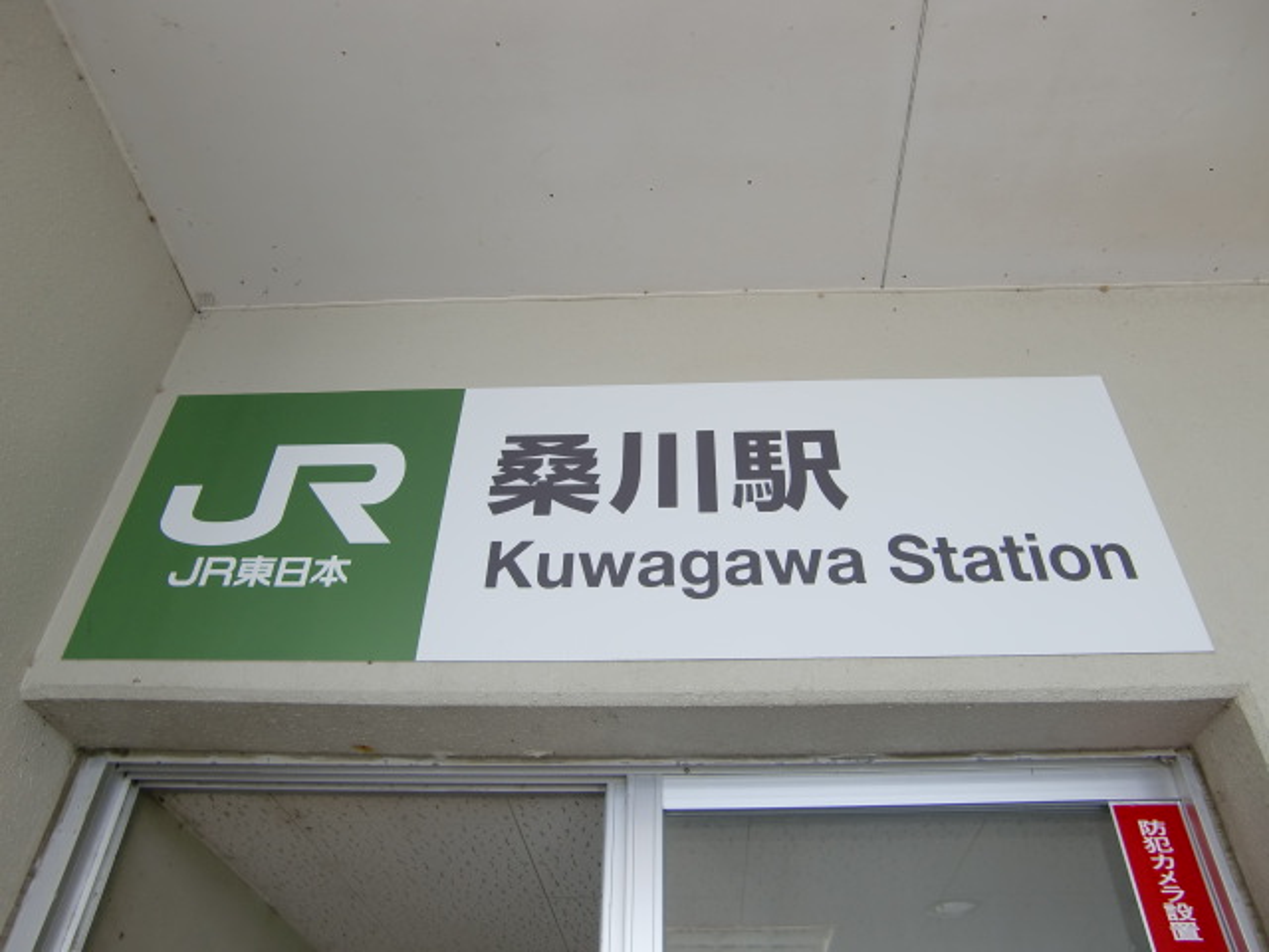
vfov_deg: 49.7
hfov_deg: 63.4
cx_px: 634
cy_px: 476
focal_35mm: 28
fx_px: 1026
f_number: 2.6
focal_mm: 4.9
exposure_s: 1/125
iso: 64
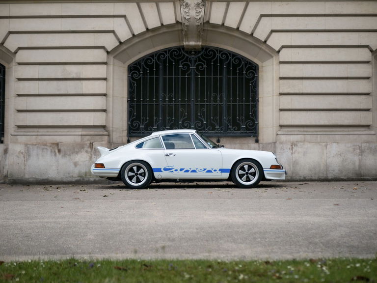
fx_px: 545
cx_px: 188
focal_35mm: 50
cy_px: 142
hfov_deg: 38.2
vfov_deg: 29.1
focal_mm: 25
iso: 400
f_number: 2
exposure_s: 1/3200
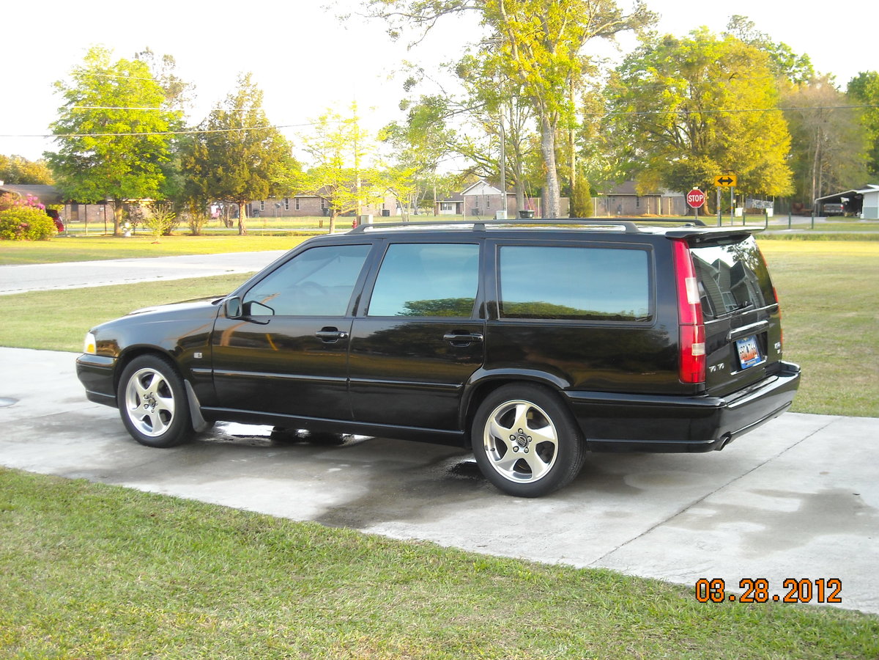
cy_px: 330
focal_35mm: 49
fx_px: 1244
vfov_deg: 29.7
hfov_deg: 38.9
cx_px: 440
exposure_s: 1/52
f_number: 3.2
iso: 64
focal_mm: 7.92
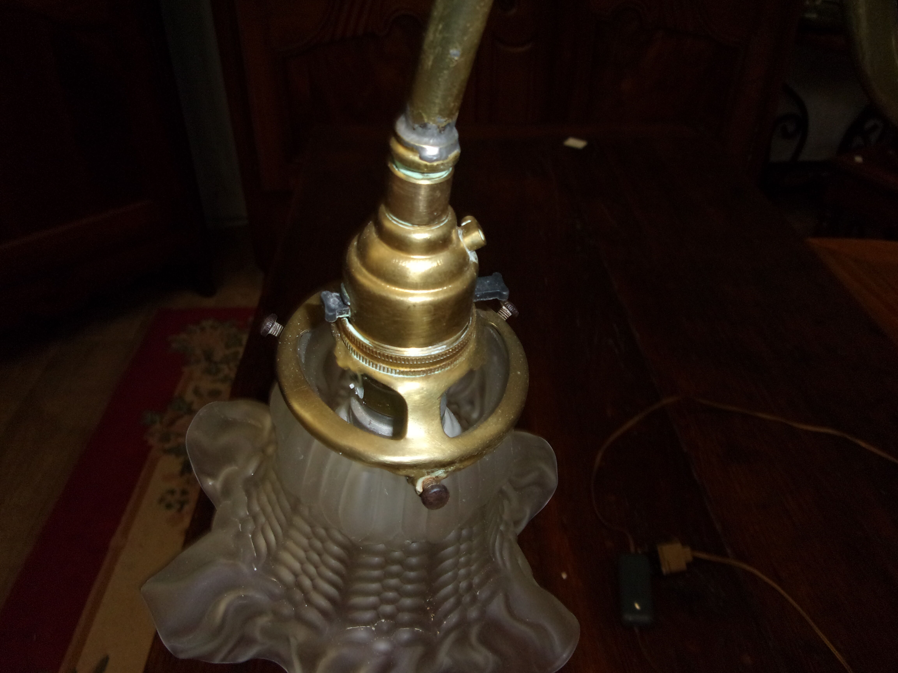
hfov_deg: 63.4
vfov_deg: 49.7
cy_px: 336
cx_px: 449
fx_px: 726
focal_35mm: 28
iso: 200
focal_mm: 5.1
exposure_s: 1/34
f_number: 3.9
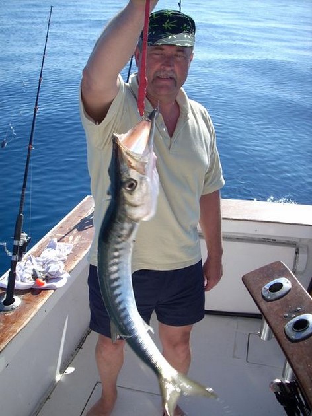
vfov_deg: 50.2
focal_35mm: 37
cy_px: 208
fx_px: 445
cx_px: 156
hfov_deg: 38.6
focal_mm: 6.2
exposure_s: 1/193
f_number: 5.6
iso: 64
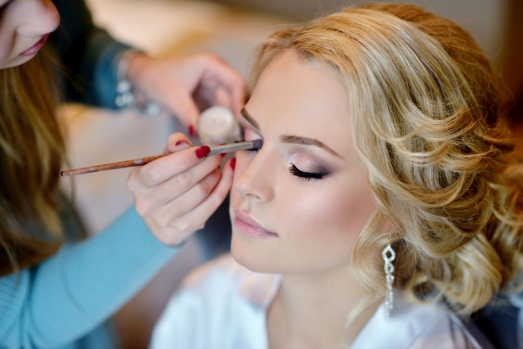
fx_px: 1235
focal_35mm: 85
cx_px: 262
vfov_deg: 16.1
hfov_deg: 23.9
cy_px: 174
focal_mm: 85
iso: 250
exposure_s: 1/160
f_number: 2.2
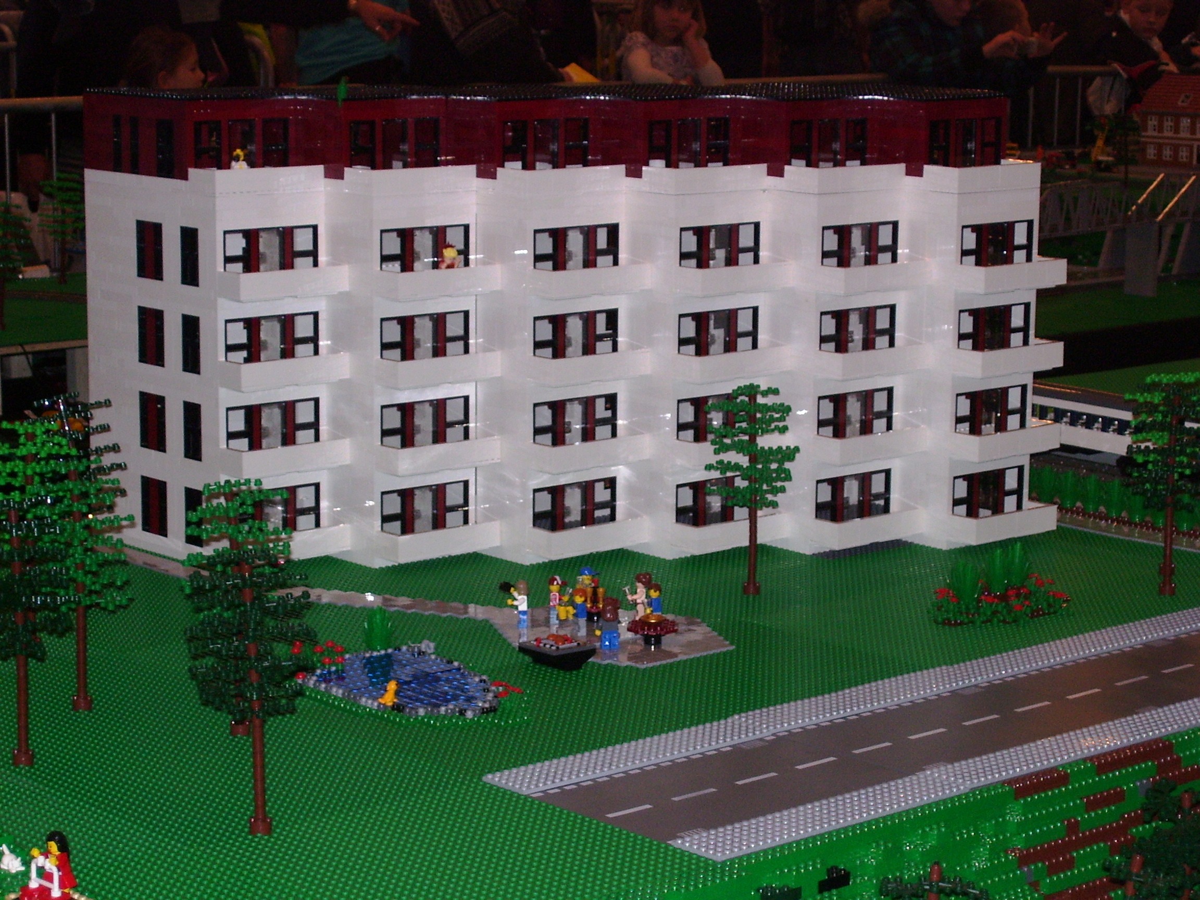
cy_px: 450
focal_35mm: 87
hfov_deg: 22.5
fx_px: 3016
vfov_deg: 17.0
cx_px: 600
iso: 100
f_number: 4.3
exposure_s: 1/90
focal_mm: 14.3
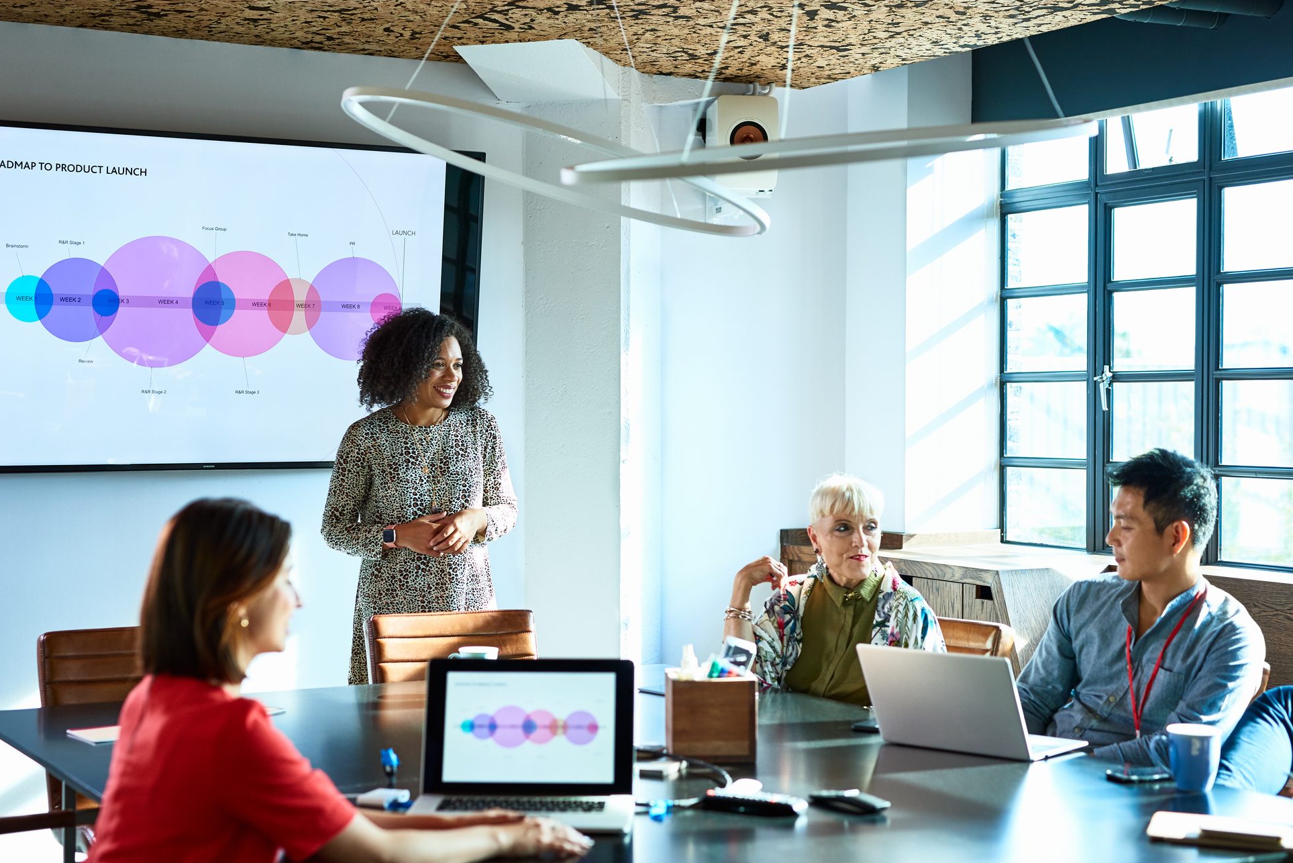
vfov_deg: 24.6
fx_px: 1976
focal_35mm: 55
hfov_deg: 36.2
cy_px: 445
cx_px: 613
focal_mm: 50
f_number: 2.8
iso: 640
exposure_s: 1/320
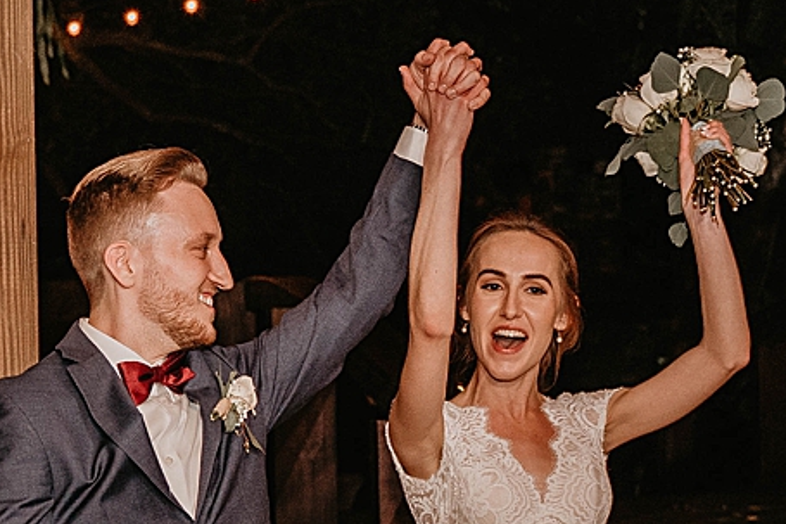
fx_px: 2226
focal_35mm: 102
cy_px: 537
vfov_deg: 13.2
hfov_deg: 20.0
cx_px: 432
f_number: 2.8
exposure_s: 1/200
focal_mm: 29
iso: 1600
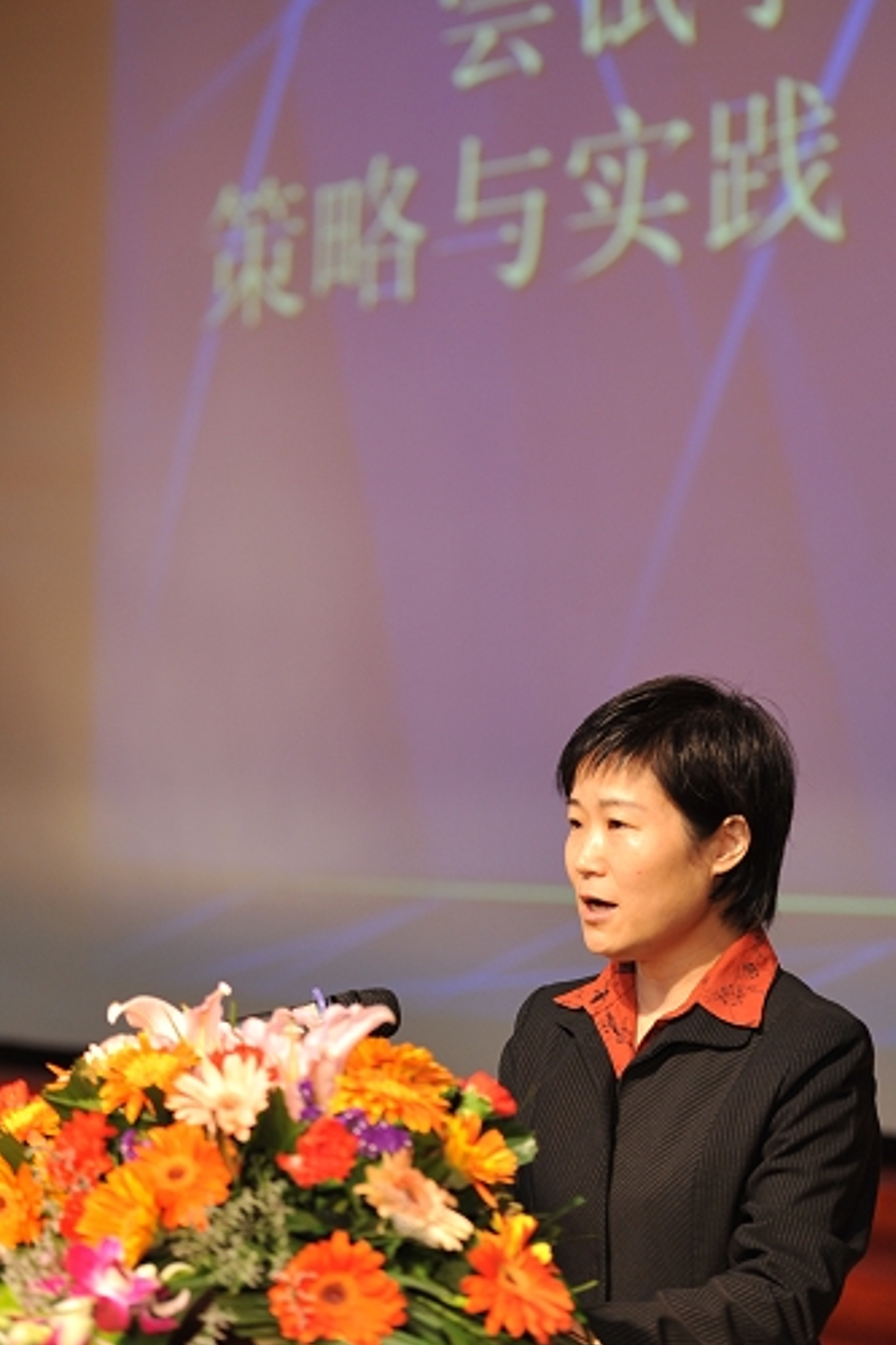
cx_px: 461
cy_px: 656
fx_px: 3138
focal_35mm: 84
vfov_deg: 24.2
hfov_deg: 16.3
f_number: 2.8
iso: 640
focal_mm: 70
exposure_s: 1/40
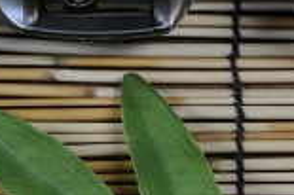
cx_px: 248
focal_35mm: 218
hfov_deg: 9.4
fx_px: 1779
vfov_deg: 6.2
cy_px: -74
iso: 800
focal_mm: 35
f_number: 5
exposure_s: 1/60
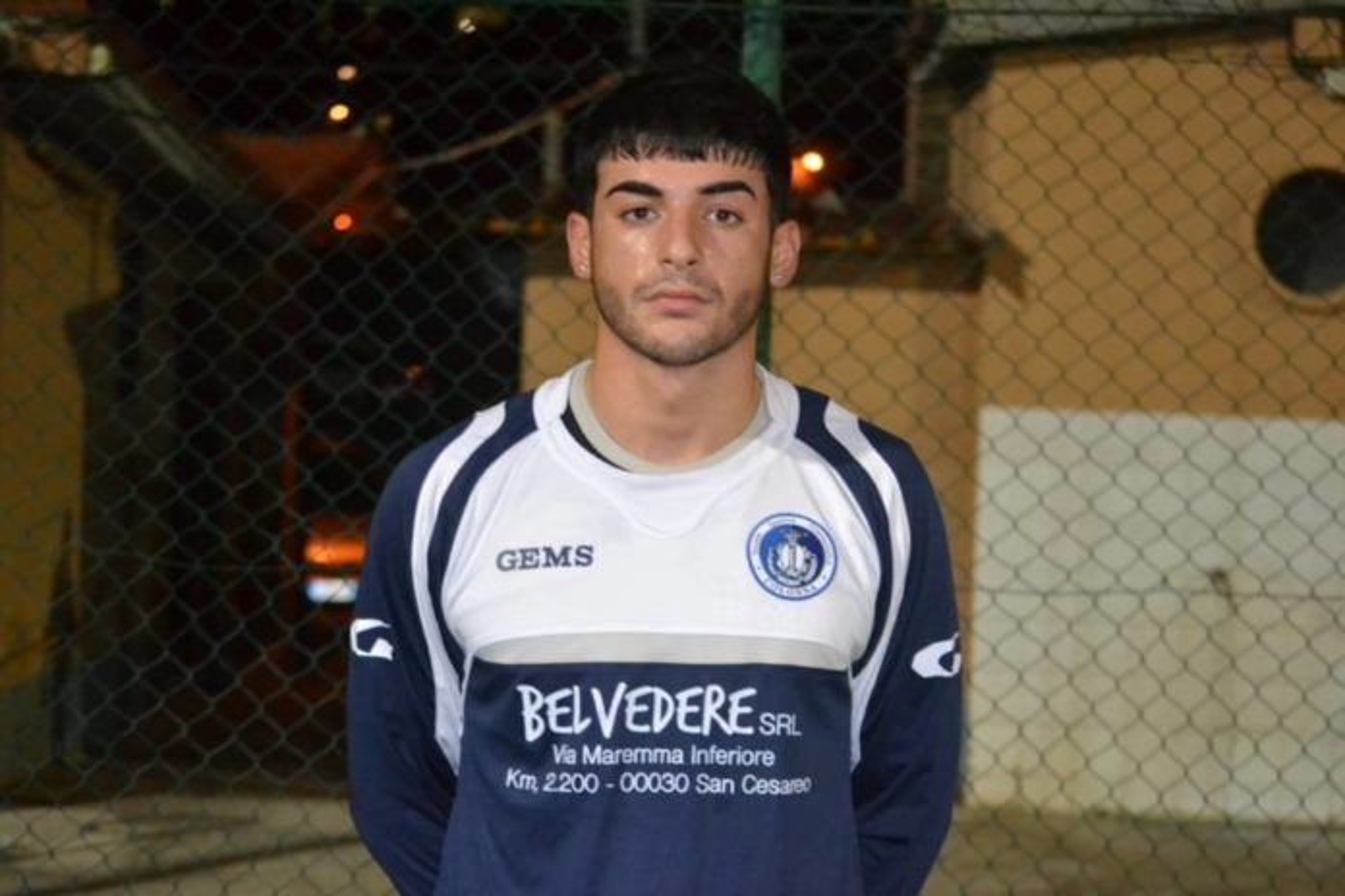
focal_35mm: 82
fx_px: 3082
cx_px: 672
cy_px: 448
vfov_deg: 16.6
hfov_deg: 24.6
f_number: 4
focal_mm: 55
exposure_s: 1/60
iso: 3200
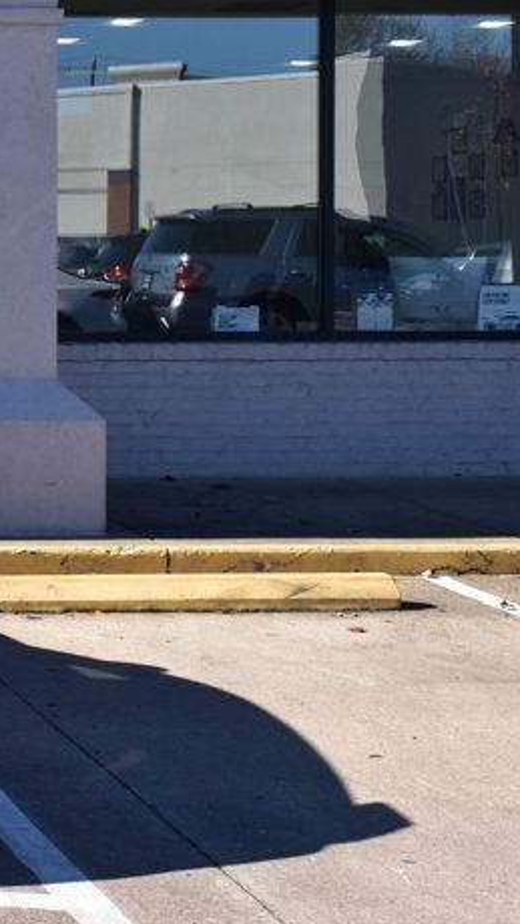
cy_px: 265
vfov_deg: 21.6
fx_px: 2400
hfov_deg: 11.3
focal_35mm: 98
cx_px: -486
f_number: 11
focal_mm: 28
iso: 400
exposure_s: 1/400
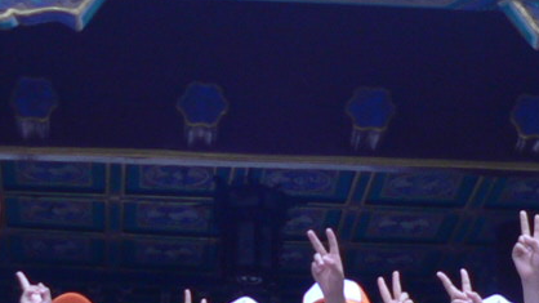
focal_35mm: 150
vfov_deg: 8.0
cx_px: 279
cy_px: 302
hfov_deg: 14.3
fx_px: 2144
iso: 80
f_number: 2.8
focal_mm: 6
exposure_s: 1/80
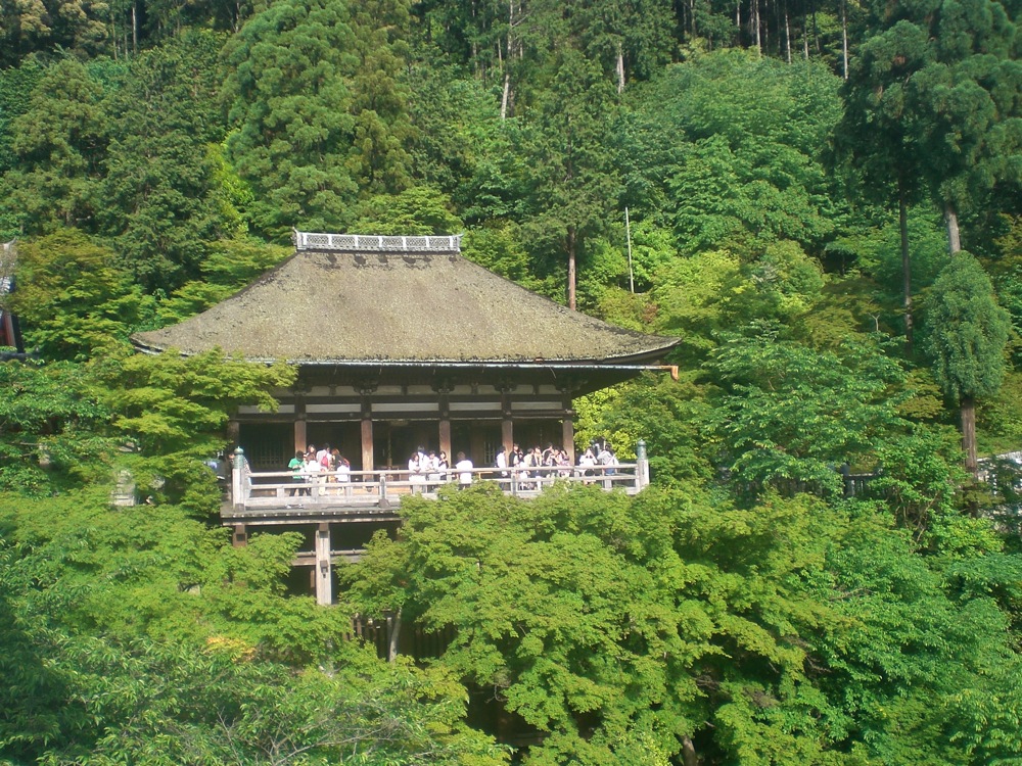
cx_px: 511
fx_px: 1122
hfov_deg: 49.0
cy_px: 383
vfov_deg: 37.7
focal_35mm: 38
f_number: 3.1
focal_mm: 6.3
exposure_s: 1/320
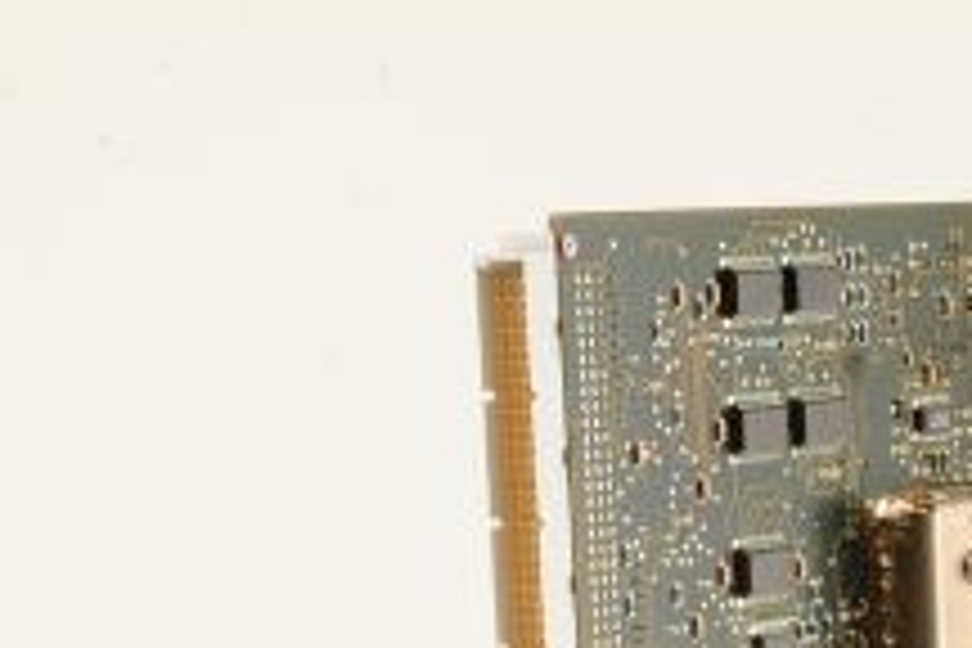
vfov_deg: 9.7
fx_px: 3753
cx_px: 909
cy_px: 853
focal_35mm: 139
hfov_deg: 14.6
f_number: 14
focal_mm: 50
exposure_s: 1/160
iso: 1600
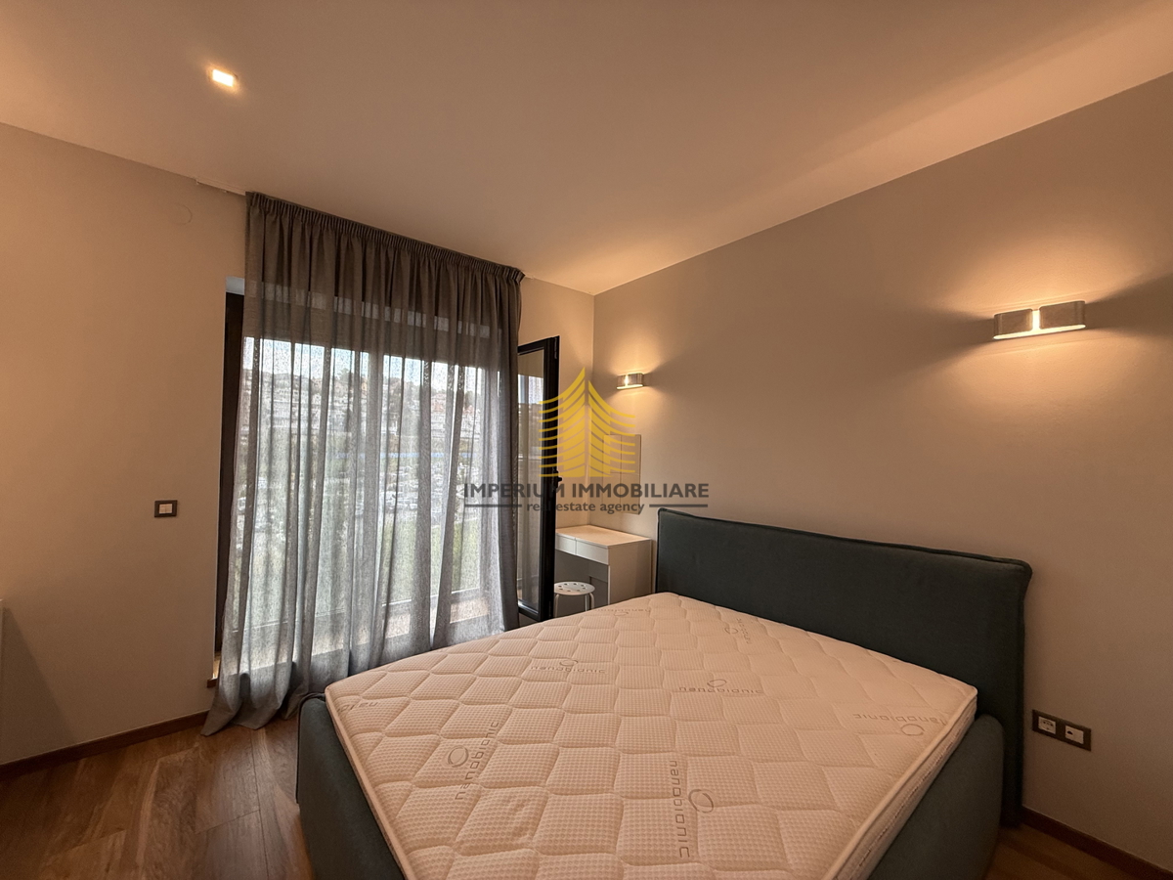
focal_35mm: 14
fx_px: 474
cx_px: 586
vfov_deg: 85.7
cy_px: 440
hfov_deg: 102.1
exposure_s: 1/99
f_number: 2.2
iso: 200
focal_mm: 2.22
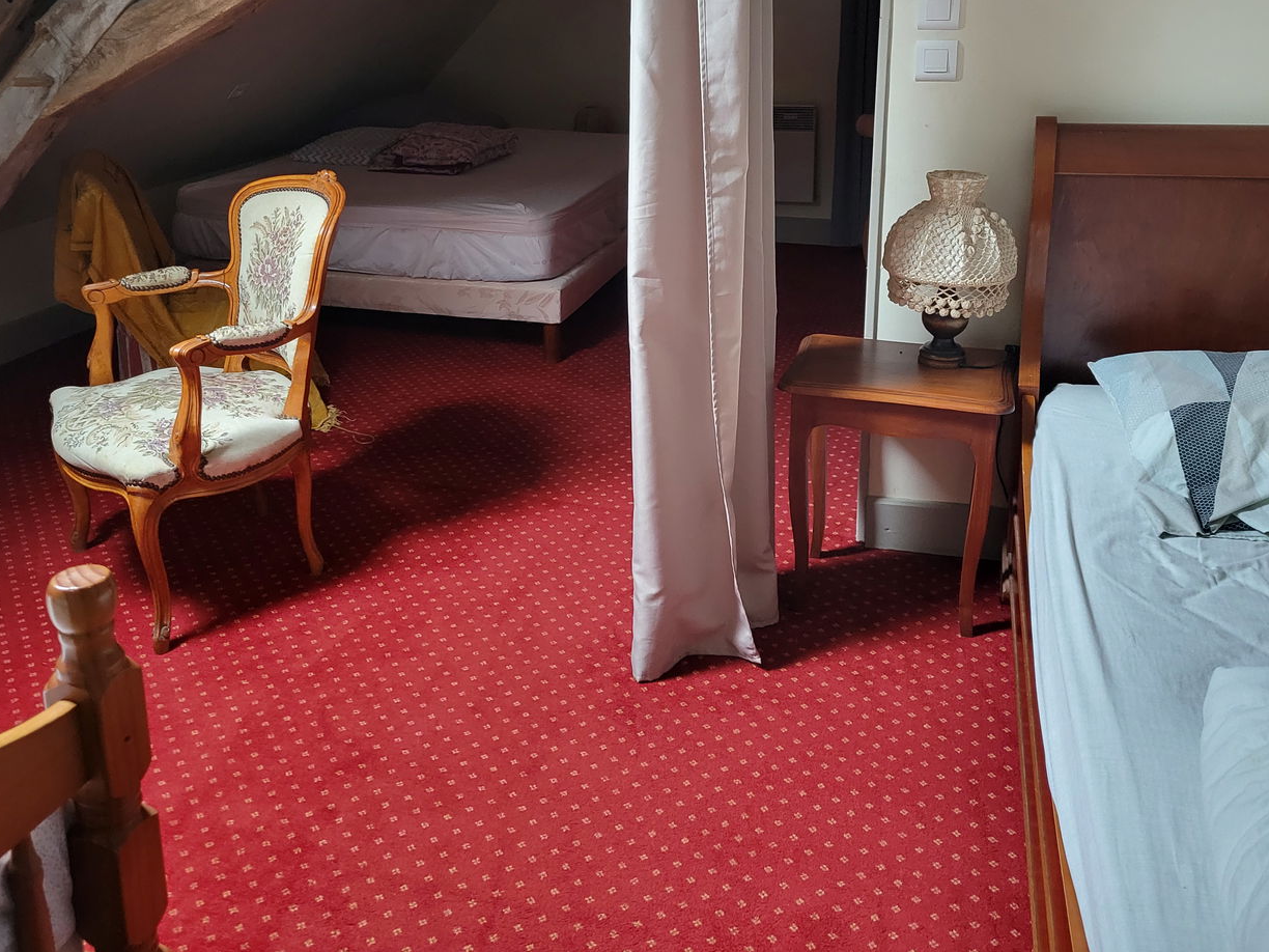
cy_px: 331
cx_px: 640
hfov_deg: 54.0
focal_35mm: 34
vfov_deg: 41.3
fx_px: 1246
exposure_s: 1/24
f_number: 1.8
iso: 640
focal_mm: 5.4
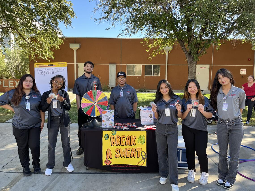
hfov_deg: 67.3
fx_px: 192
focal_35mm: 26
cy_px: 96
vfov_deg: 53.1
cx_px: 128
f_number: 1.6
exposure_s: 1/358
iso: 50
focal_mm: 5.1
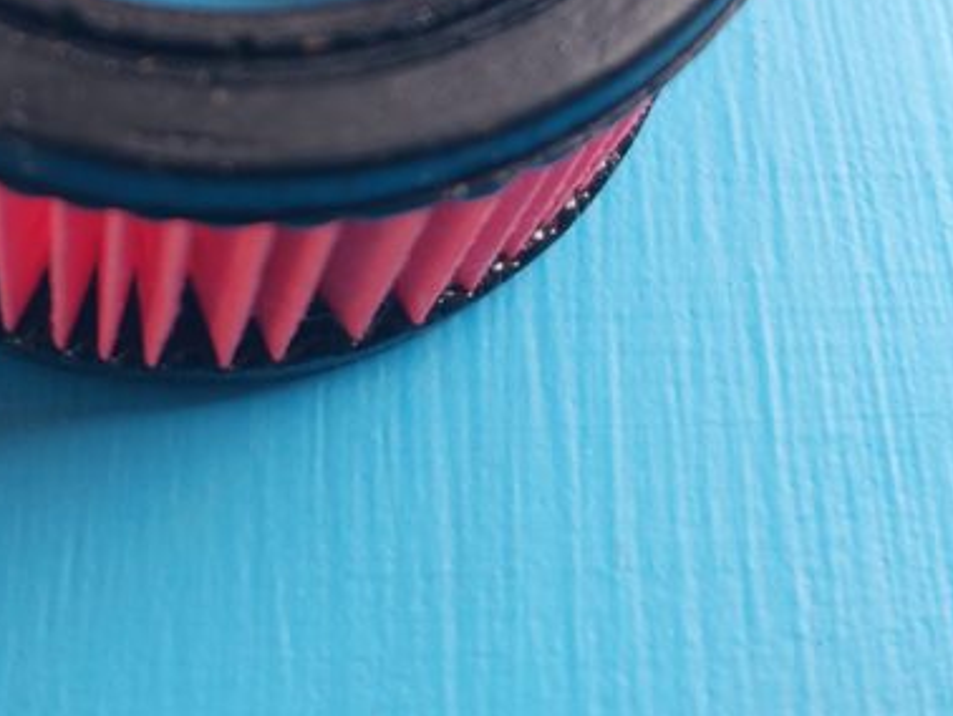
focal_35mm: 65
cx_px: 129
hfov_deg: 28.8
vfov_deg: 20.7
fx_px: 1791
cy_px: -202
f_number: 1.8
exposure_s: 1/100
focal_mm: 5.23
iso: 50
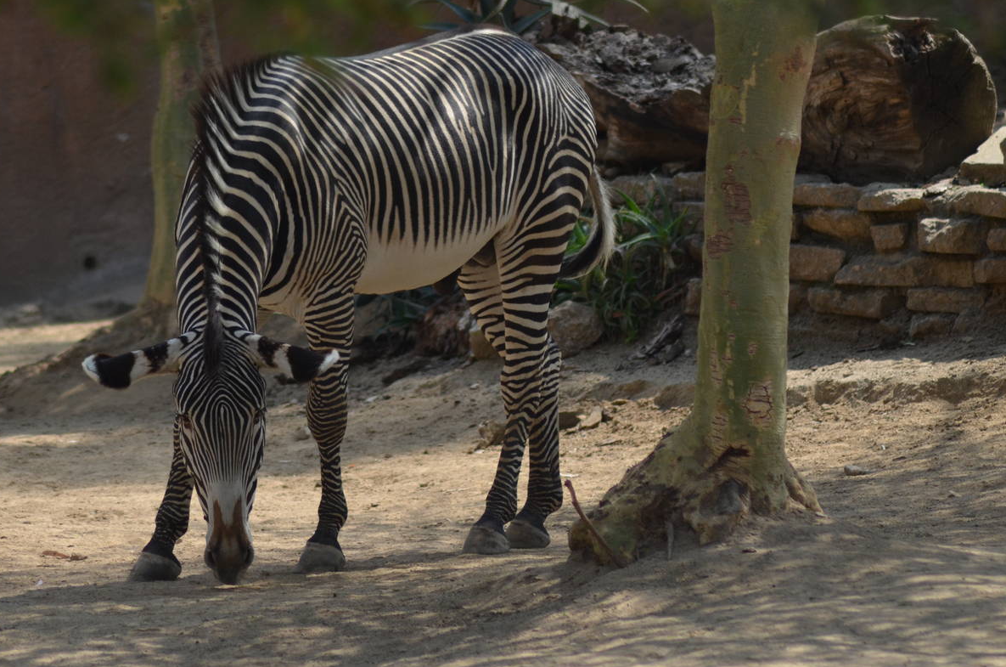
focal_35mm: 405
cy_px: 346
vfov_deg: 3.4
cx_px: 396
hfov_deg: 5.1
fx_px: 11295
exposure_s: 1/1600
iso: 400
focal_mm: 200
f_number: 5
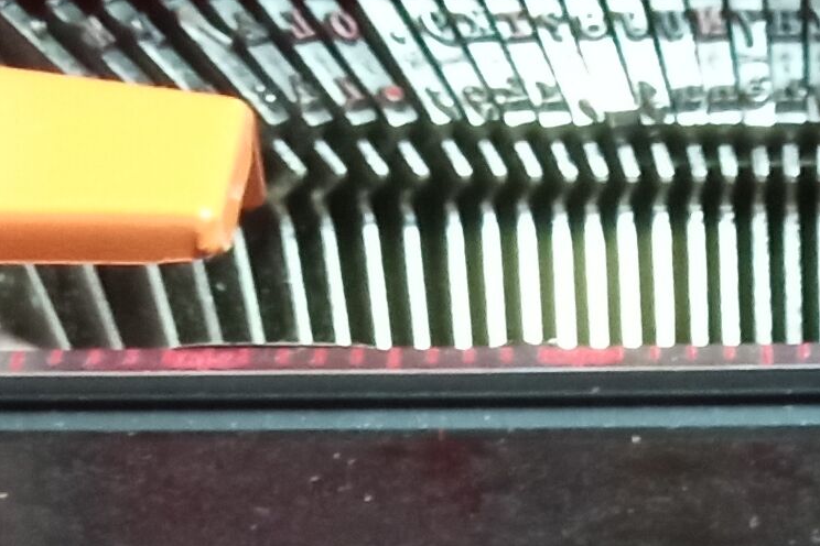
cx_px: 809
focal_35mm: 157
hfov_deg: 12.9
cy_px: 1376
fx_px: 3576
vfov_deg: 8.0
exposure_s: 1/20
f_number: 2.2
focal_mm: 3.79
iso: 1112
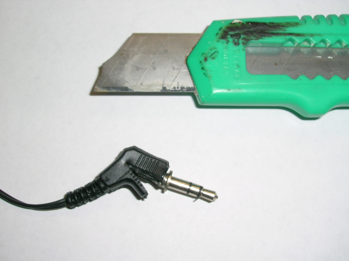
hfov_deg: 35.5
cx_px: 173
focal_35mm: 54
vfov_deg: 27.0
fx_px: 544
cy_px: 133
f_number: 5.5
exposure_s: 1/60.1
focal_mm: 8
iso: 50
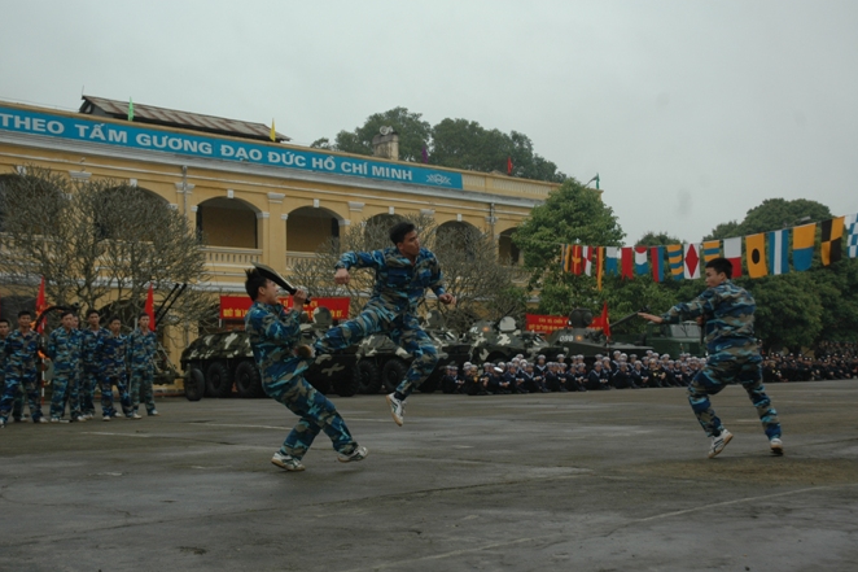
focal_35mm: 48
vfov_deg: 28.3
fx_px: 1132
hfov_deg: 41.5
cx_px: 426
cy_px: 285
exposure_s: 1/500
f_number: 5
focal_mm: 31
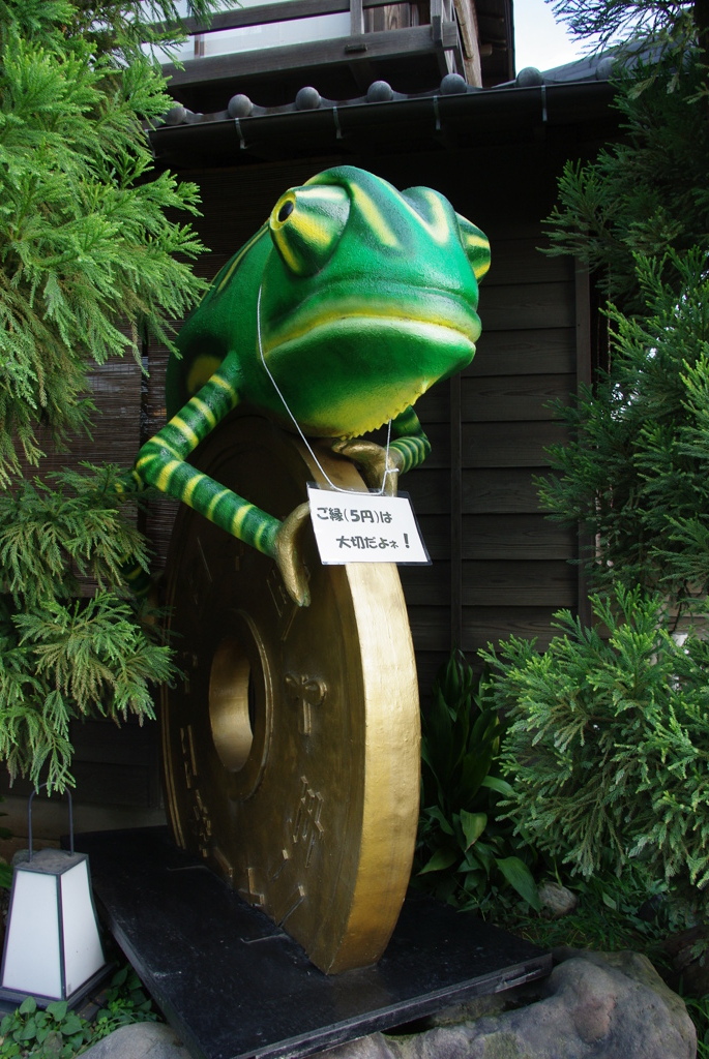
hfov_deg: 48.0
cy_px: 530
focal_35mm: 27
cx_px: 354
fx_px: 796
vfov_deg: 67.3
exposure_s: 1/45
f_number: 8
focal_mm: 18
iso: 200
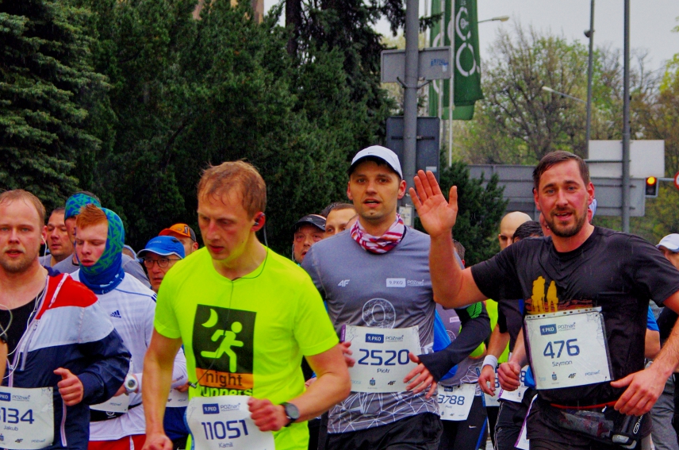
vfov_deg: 8.1
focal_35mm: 168
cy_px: 255
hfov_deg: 12.2
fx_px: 3162
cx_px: 438
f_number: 8
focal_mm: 80
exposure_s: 1/320
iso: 1600
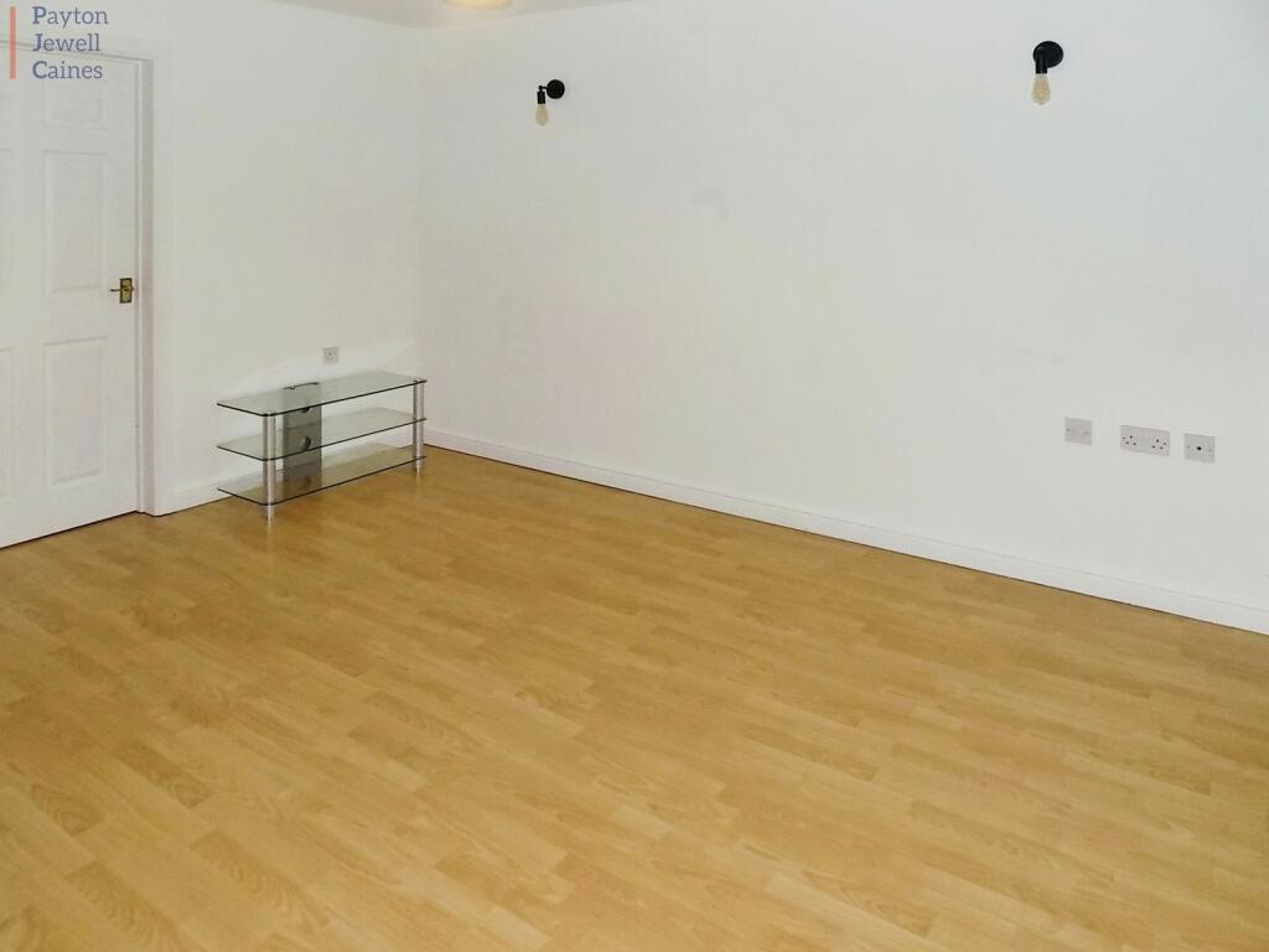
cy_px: 476
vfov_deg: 58.9
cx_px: 634
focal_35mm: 23
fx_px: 843
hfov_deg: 73.9
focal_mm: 4
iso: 200
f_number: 3.1
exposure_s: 1/30
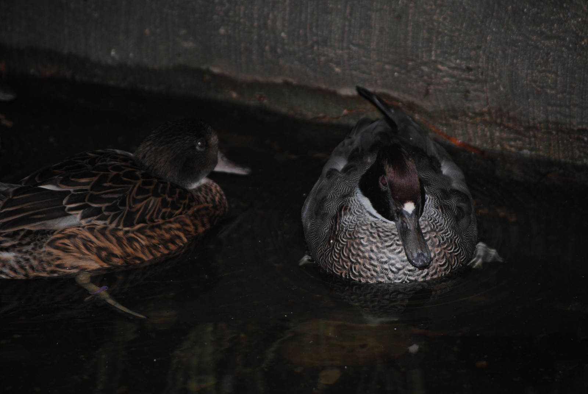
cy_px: 197
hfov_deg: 13.0
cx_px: 294
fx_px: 2576
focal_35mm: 158
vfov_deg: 8.7
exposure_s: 1/60
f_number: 4.5
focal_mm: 105
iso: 200
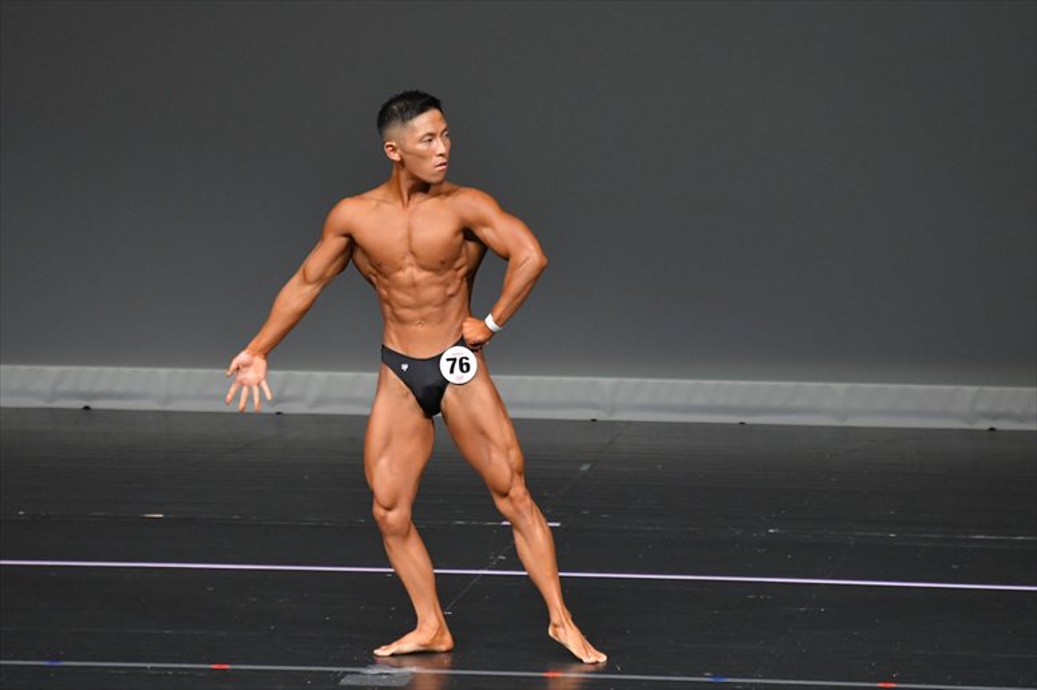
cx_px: 518
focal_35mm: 450
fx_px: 12956
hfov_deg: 4.6
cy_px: 345
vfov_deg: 3.1
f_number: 5.6
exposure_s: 1/400
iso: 4000
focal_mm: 300
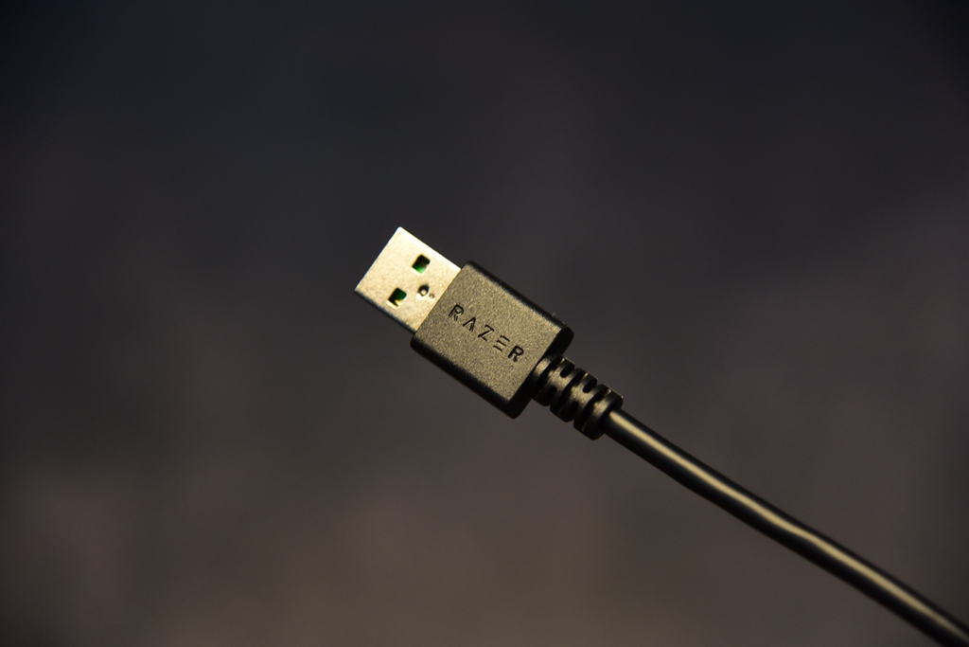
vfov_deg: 11.4
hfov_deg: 17.1
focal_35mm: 120
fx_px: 3230
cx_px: 484
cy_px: 324
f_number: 4
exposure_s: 1/40
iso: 1600
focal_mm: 120
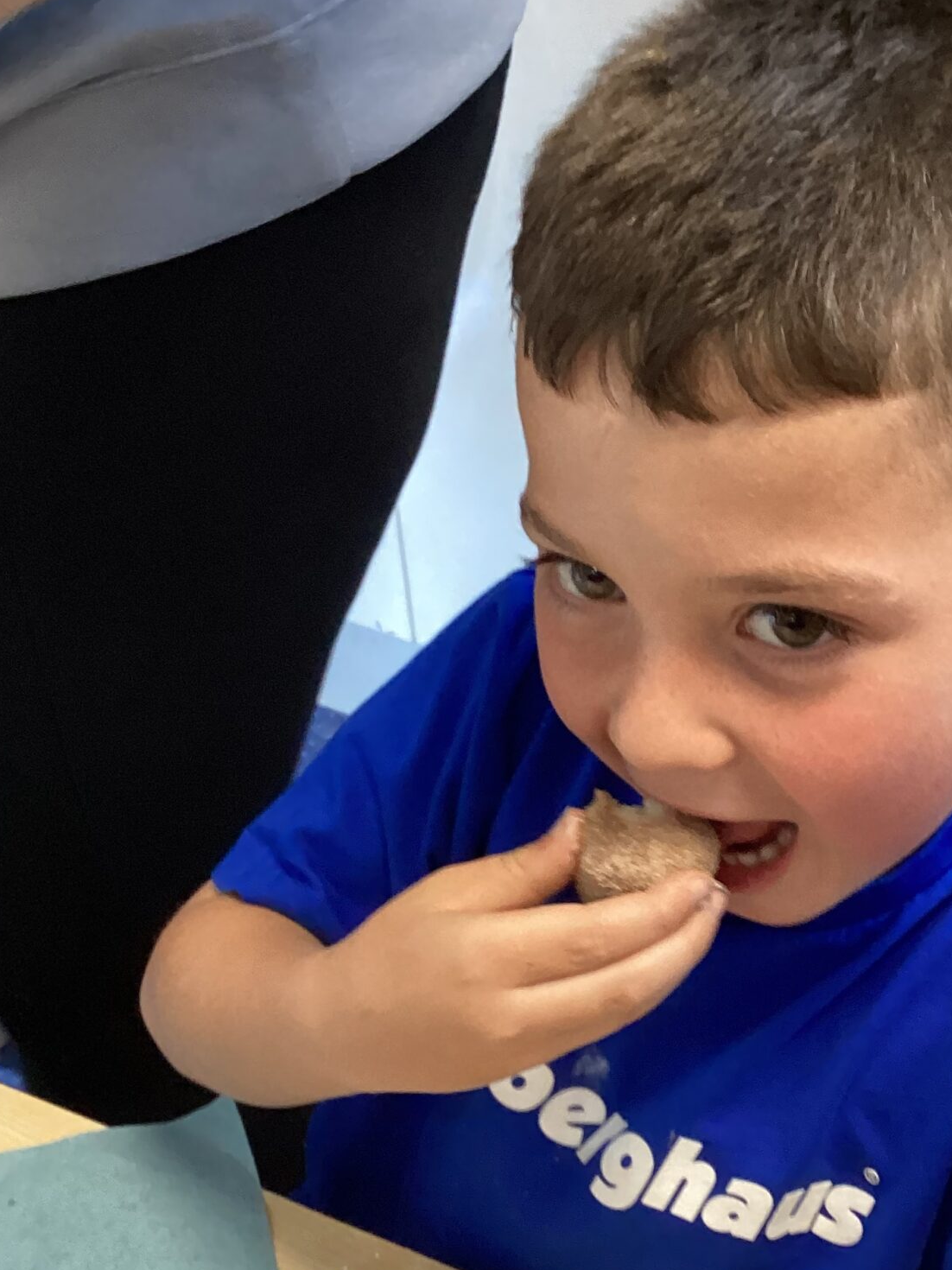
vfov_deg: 35.5
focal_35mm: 54
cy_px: 742
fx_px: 1981
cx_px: 653
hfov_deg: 26.8
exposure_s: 1/50
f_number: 2.4
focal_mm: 3.3
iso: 200
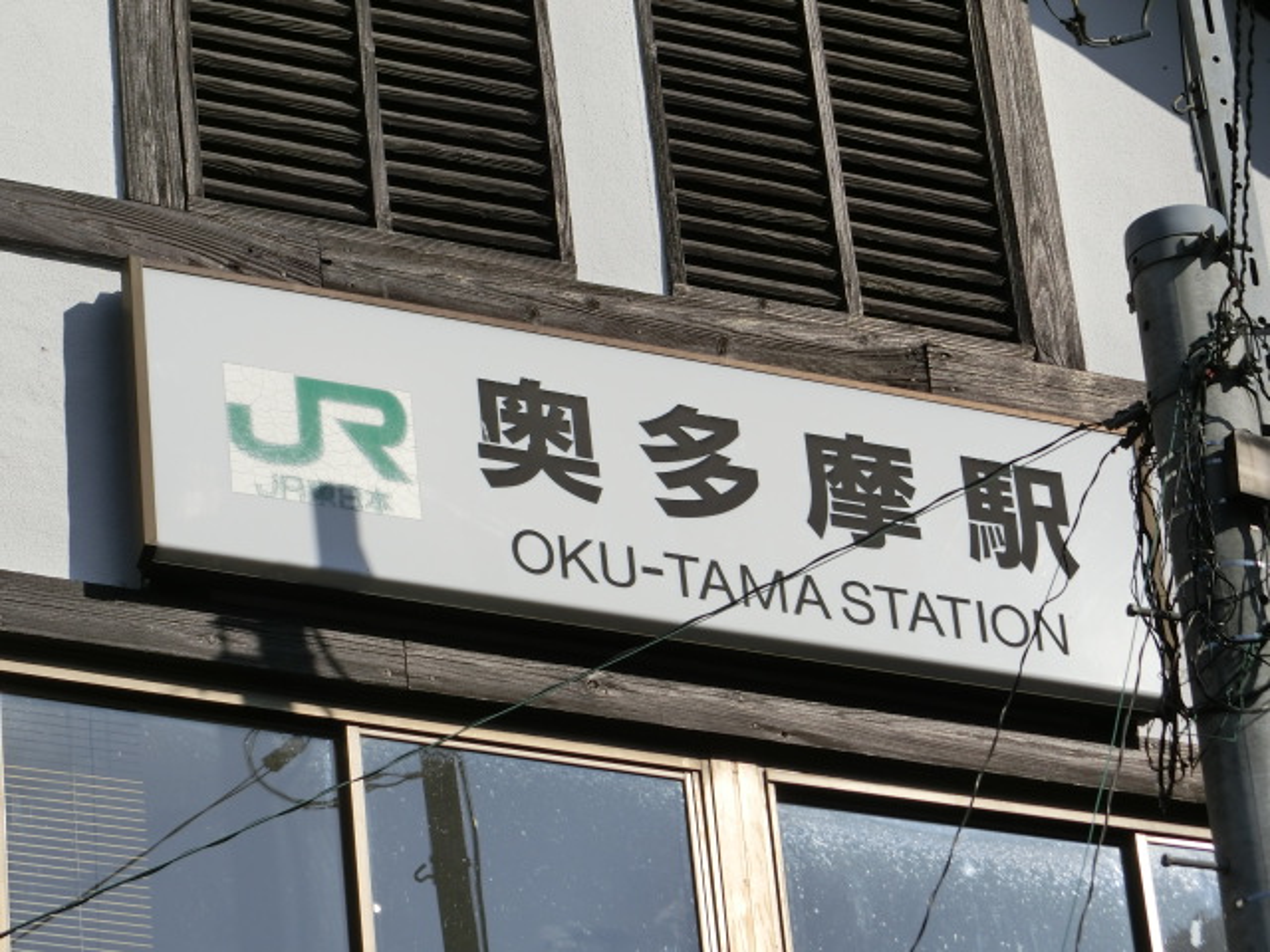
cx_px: 635
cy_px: 476
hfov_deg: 12.0
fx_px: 6054
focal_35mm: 165
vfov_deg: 9.0
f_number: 5.9
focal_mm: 29.5
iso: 80
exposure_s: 1/800
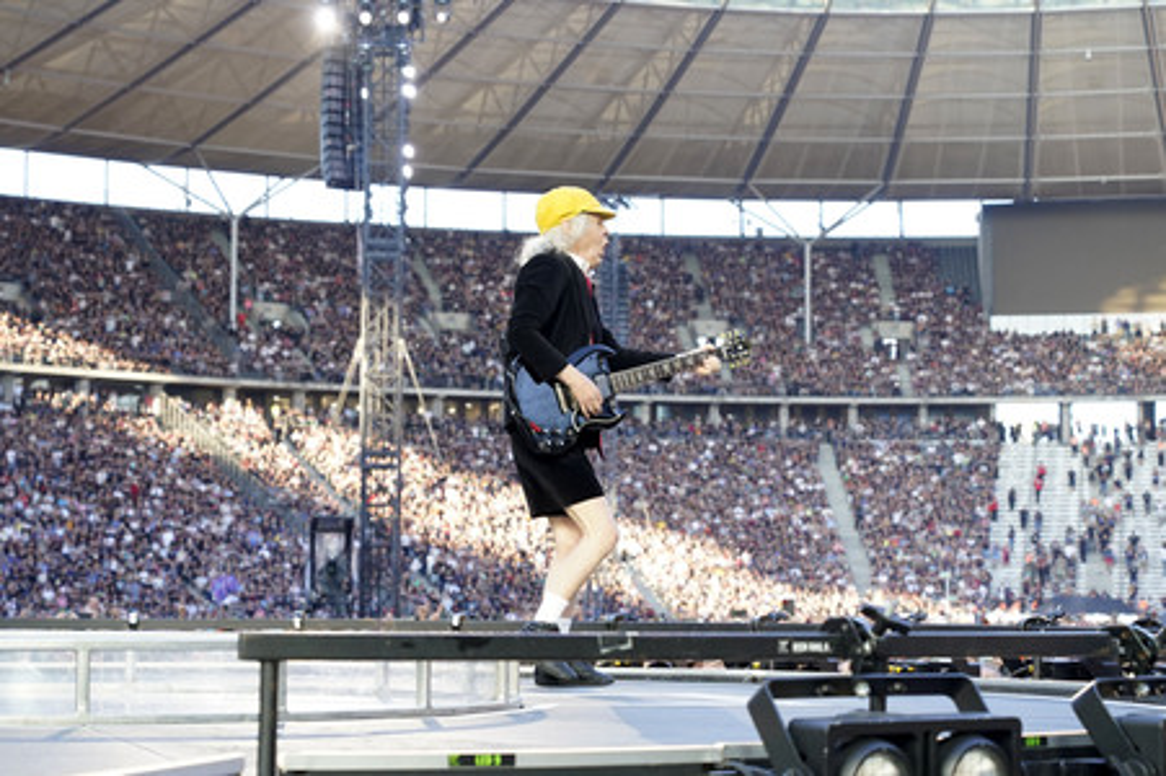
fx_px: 1974
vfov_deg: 22.2
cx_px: 583
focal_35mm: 61
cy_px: 388
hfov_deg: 32.9
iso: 1600
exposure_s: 1/400
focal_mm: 61
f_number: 5
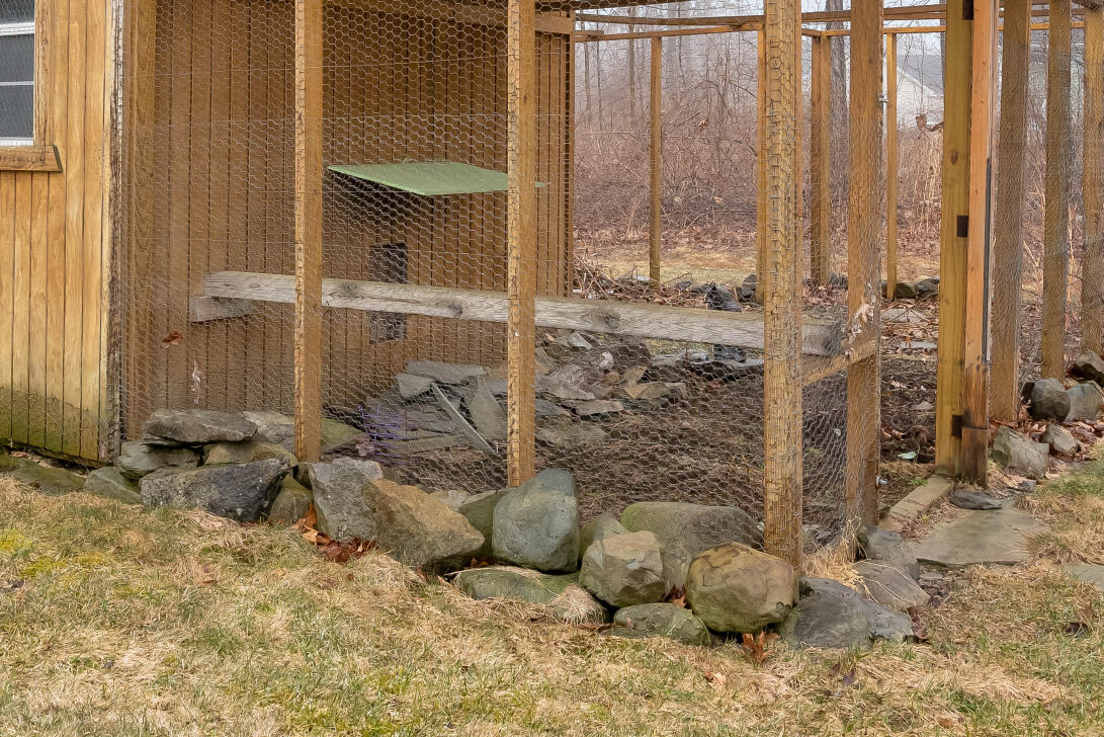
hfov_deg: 44.1
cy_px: 123
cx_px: 417
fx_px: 1350
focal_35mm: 44
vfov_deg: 29.7
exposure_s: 1/500
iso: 800
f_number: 8
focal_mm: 16
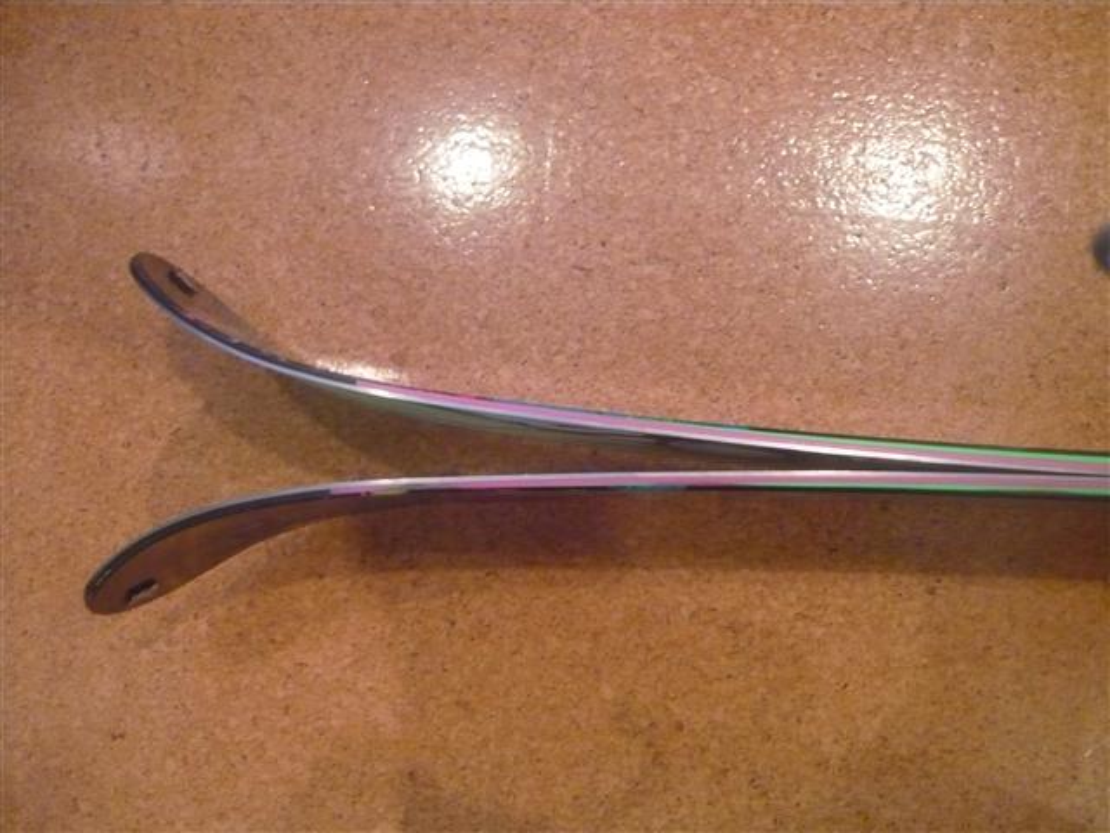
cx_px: 555
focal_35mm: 33
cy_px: 416
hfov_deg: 55.4
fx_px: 1058
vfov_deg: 42.9
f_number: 2.8
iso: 800
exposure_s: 1/20
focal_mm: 5.5
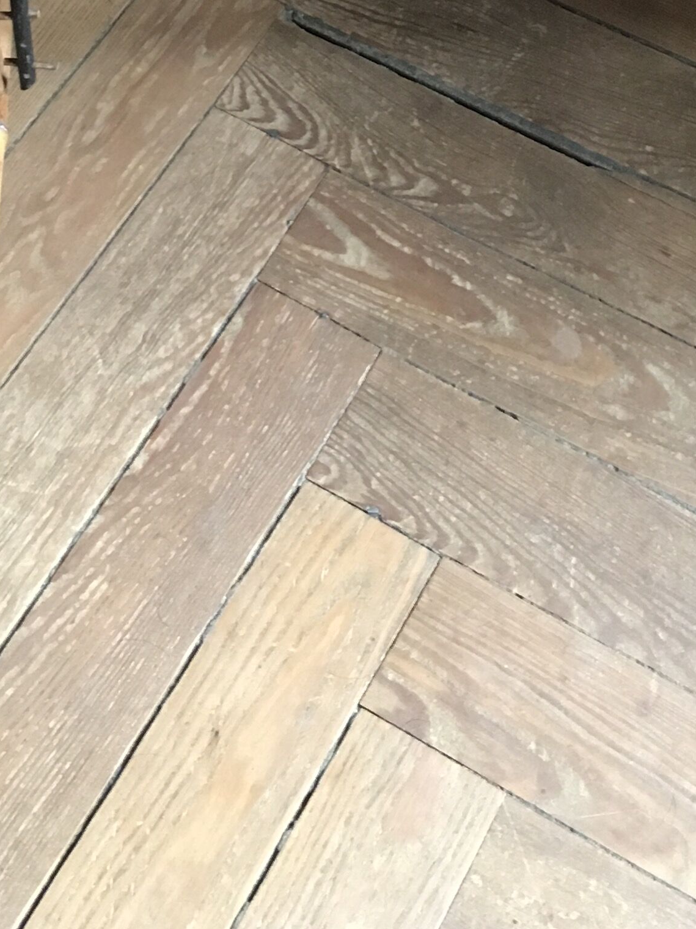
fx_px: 2065
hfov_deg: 19.0
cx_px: 530
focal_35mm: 77
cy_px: -205
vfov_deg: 23.1
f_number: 2.2
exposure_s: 1/33
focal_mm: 4.15
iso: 250
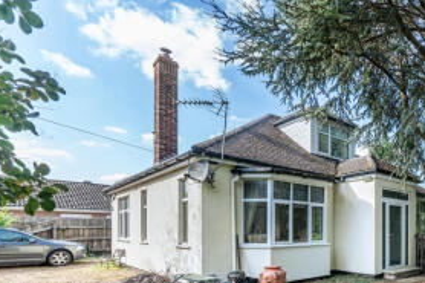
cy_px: 230
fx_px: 283
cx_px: 356
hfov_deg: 65.2
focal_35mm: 24
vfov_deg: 49.6
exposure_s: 1/125
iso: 200
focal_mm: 14
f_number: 8
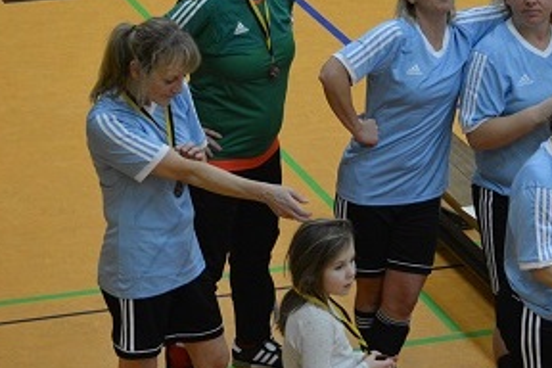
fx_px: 2237
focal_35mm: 146
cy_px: 152
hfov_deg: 14.0
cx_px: 448
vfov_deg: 9.4
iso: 1600
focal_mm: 55
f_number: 4.5
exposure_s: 1/100
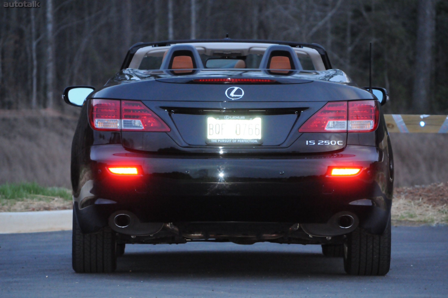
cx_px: 224
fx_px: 2797
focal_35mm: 225
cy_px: 149
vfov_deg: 6.1
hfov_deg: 9.2
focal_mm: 150
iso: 2500
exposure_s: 1/60
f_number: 8
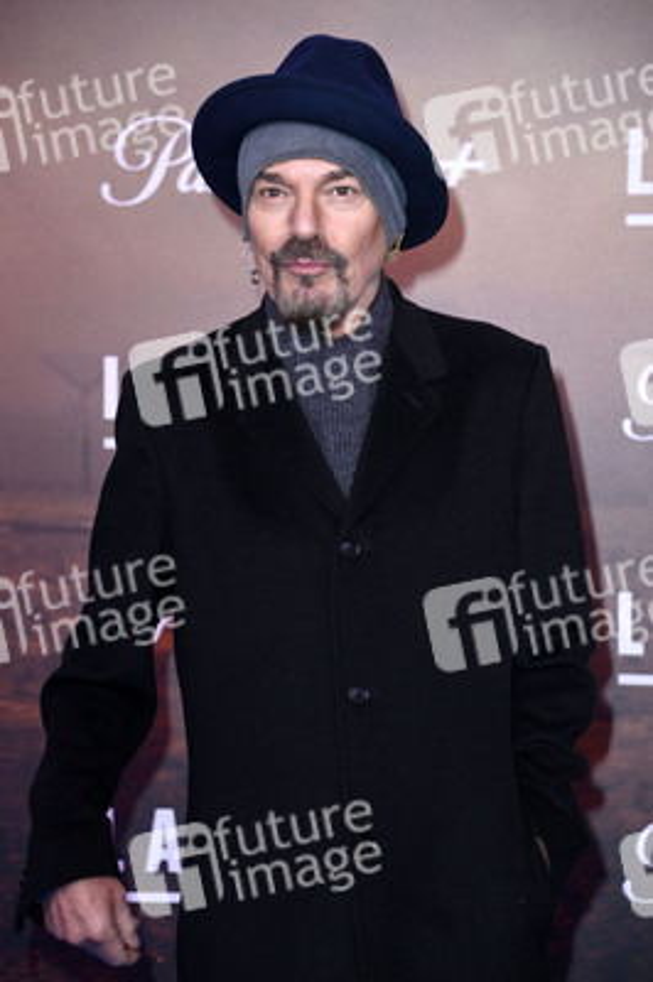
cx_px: 326
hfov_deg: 11.2
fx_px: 3325
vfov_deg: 16.8
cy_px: 491
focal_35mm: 122
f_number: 5.6
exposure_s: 1/200
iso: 400
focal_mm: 122
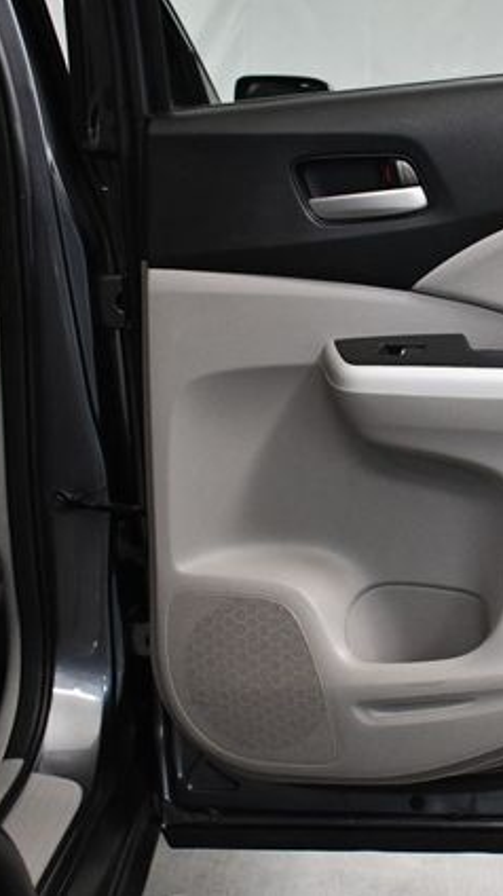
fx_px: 1354
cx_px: 547
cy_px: 448
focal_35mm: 57
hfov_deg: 20.1
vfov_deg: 36.6
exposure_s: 1/125
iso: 2000
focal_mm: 18
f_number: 3.5
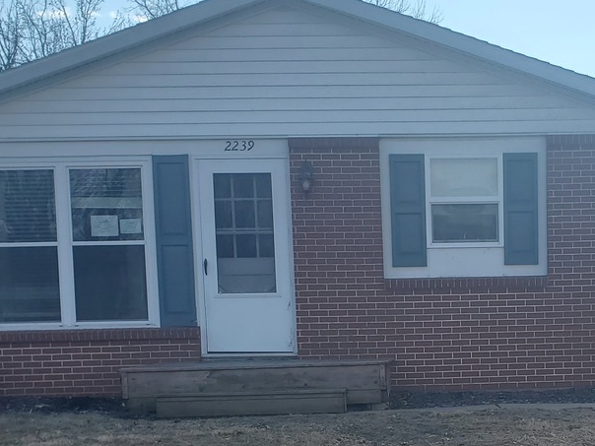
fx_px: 1066
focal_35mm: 62
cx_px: 468
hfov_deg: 30.5
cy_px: 389
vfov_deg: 23.1
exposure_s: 1/1466
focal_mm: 4.3
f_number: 2.4
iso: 50
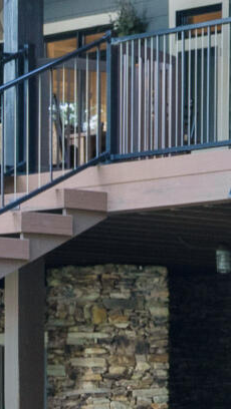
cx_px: 1392
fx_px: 1924
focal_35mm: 177
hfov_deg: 4.8
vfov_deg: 11.9
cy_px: 473
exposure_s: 1/15
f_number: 7.1
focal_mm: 23
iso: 320
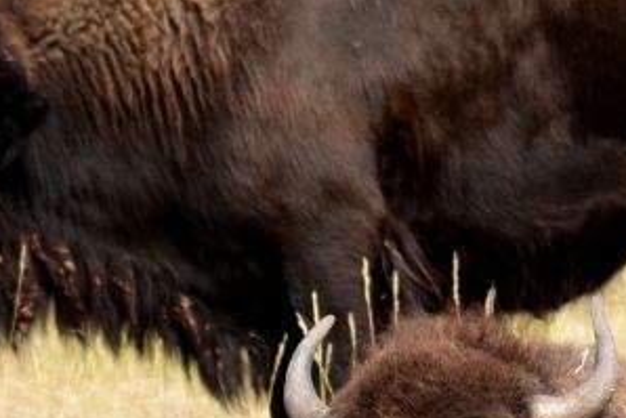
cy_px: 522
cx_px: 618
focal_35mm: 824
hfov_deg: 2.5
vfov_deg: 1.7
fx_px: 14335
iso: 100
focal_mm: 120
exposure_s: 1/320
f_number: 4.5
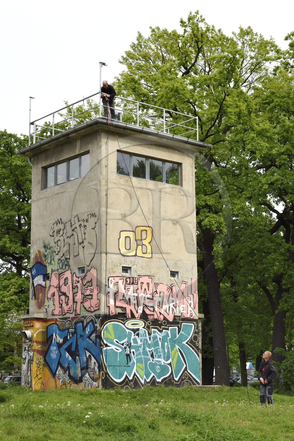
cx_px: 147
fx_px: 710
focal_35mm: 58
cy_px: 220
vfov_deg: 34.5
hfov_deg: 23.4
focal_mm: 58
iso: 250
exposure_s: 1/400
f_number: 10
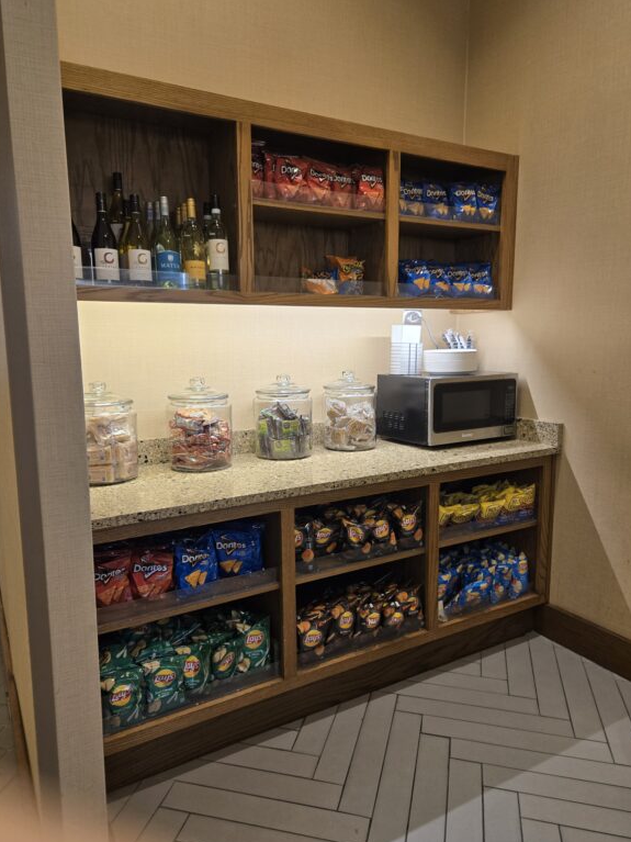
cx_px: 308
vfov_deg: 71.6
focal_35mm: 24
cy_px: 417
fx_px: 583
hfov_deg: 56.8
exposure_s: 1/60
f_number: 1.8
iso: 125
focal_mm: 5.4
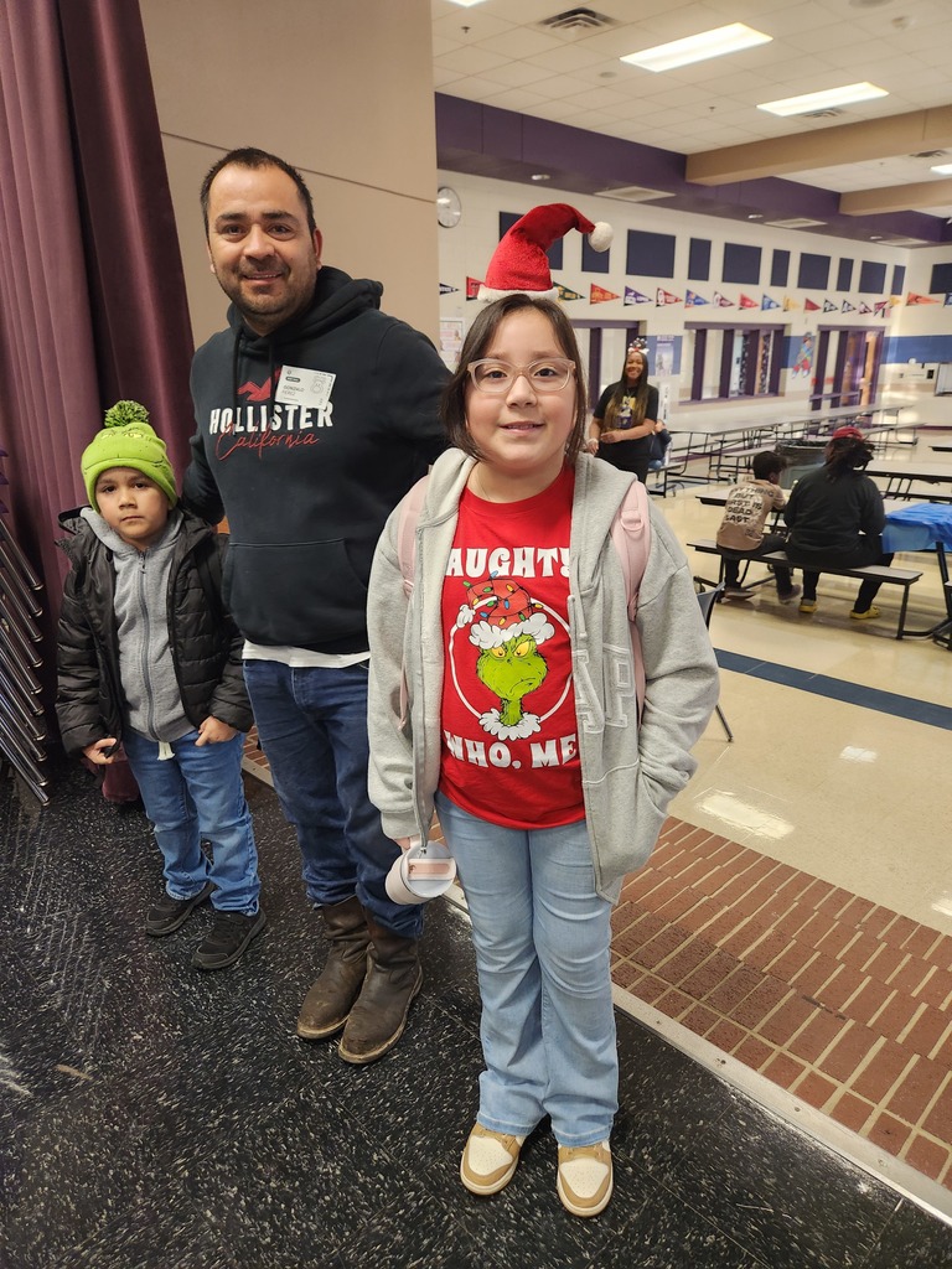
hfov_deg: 58.9
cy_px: 634
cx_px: 476
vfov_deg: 73.9
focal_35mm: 23
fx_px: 843
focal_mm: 5.4
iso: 640
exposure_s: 1/120
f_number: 1.8
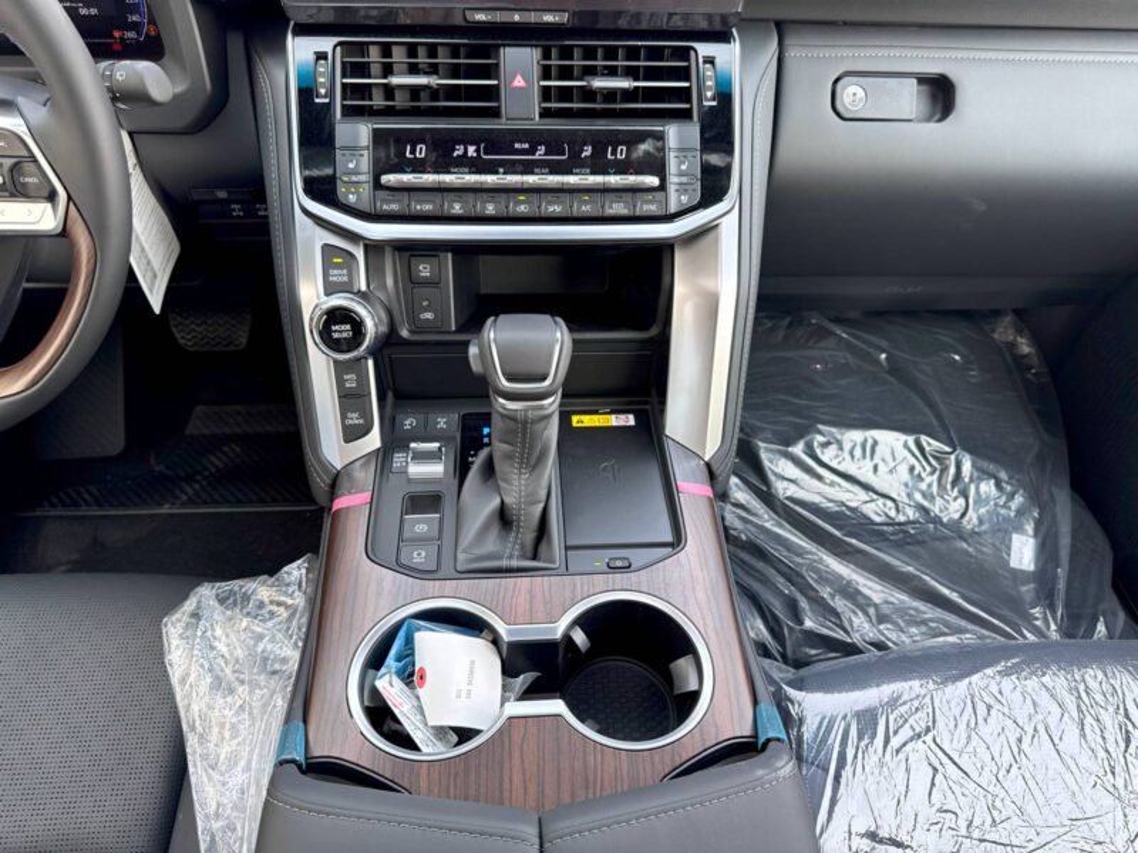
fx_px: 789
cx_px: 569
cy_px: 426
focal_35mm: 24
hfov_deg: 71.6
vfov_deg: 56.8
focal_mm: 6.76
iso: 125
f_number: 1.78
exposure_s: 1/121
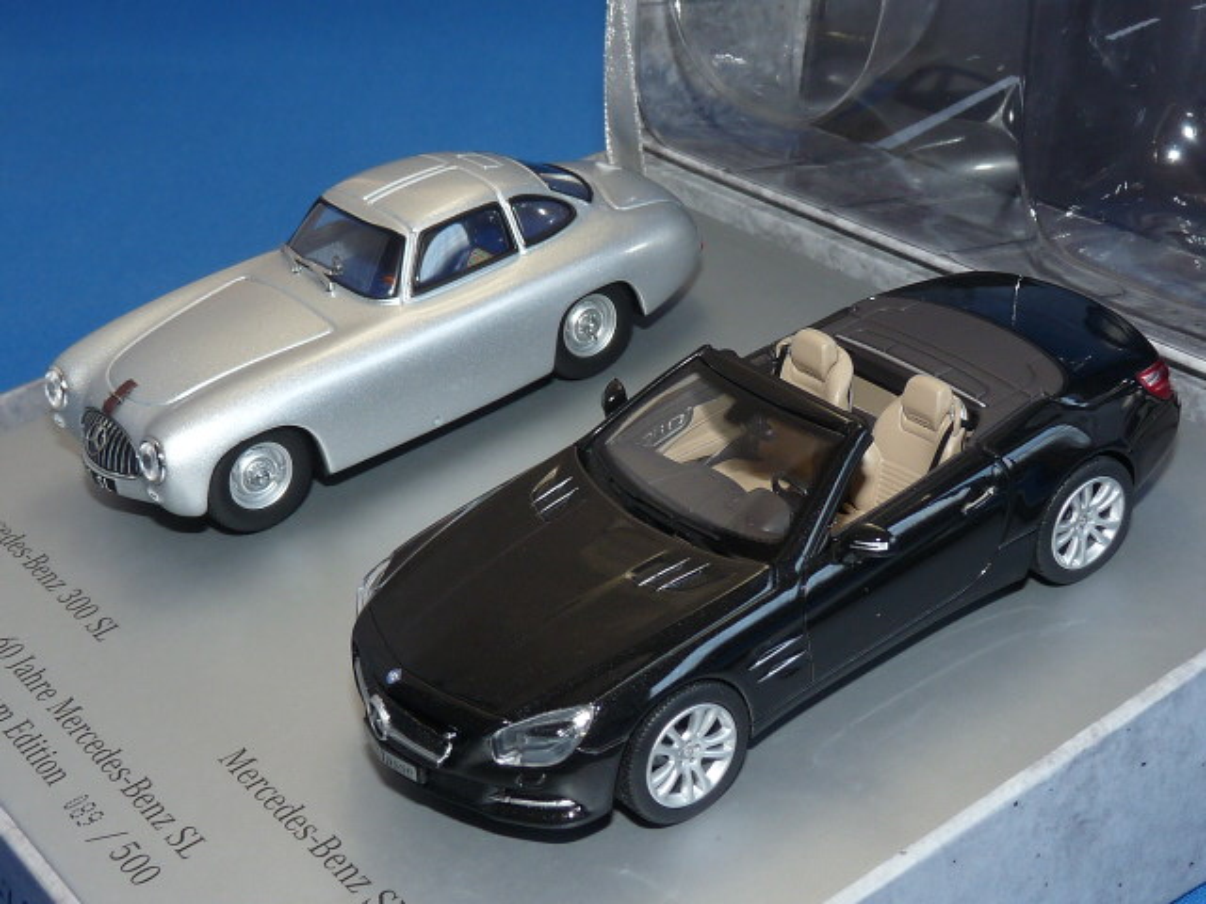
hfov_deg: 33.8
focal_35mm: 57
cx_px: 603
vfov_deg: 25.7
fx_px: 1986
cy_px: 452
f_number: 4
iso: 100
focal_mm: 5.9
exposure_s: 1/30
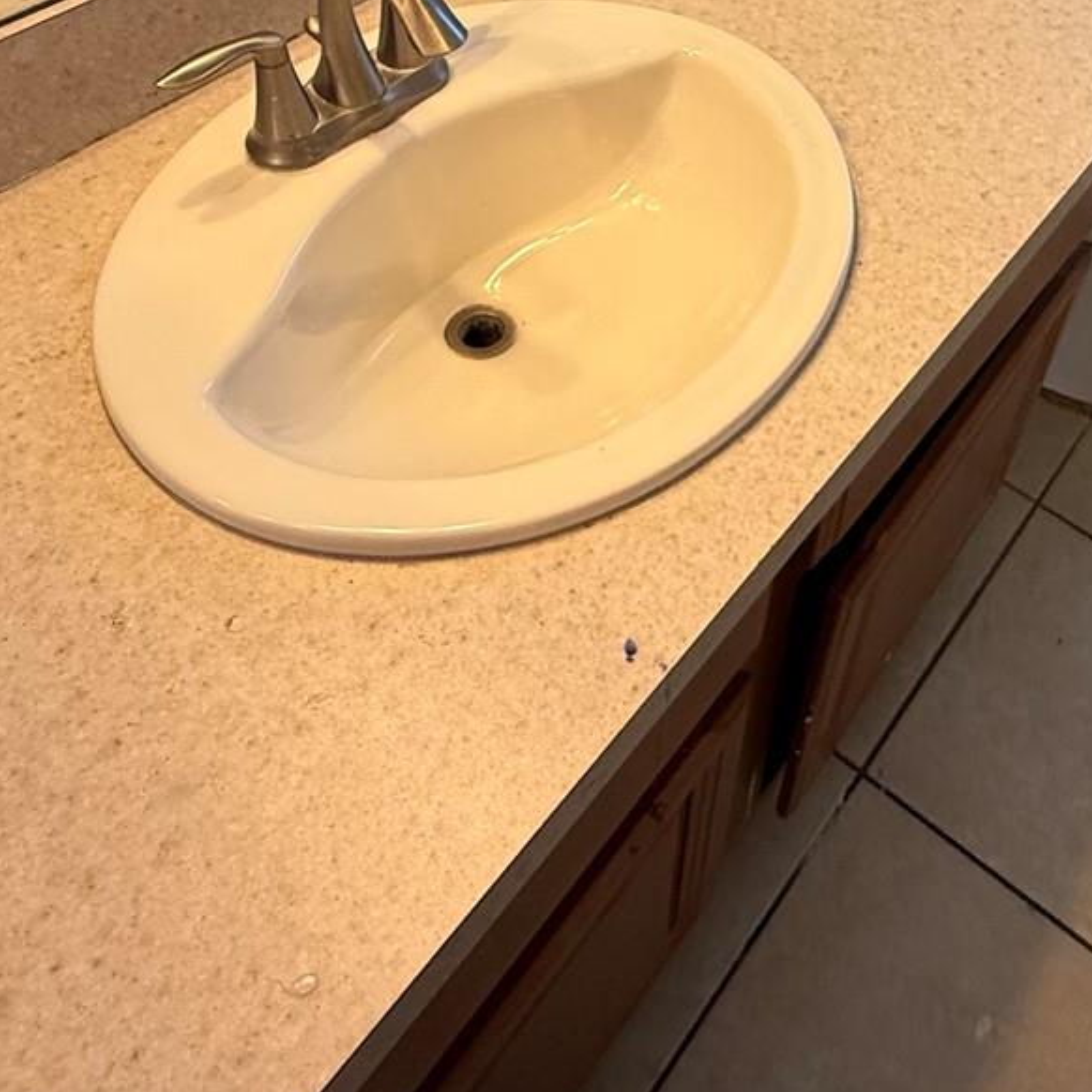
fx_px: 1213
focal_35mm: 34
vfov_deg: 45.6
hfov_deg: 46.9
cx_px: 803
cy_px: 195
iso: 200
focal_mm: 2.22
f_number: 2.2
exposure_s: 1/120
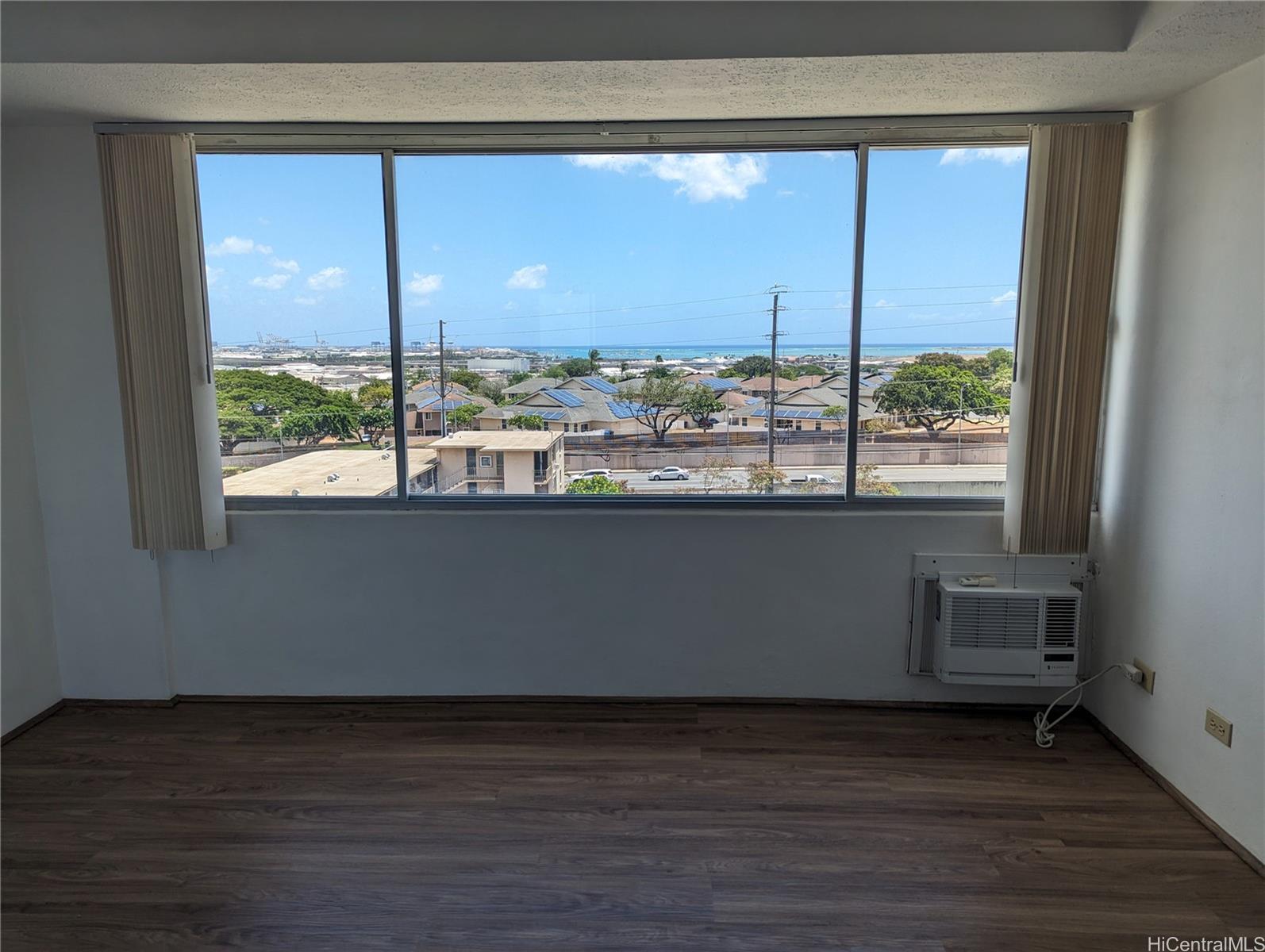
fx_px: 878
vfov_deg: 56.9
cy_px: 476
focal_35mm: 24
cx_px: 632
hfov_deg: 71.5
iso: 46
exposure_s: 1/1205
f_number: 1.85
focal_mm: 6.81
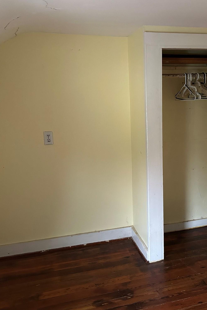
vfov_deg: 51.9
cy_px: 155
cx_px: 148
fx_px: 319
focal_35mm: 37
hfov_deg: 35.4
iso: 500
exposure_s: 1/40
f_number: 1.5
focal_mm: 5.7
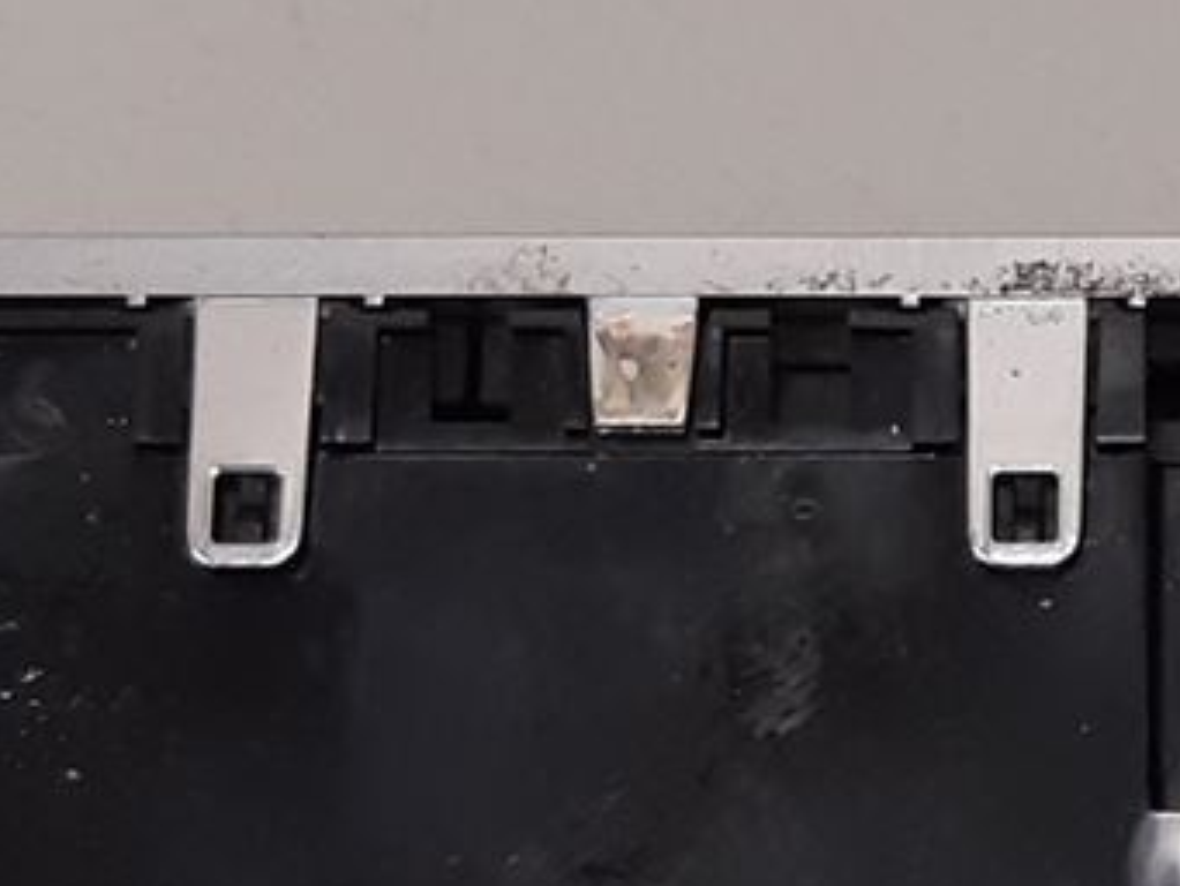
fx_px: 5320
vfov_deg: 9.5
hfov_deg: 12.4
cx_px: 1405
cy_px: 741
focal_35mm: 156
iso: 160
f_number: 1.7
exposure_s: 1/50
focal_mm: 3.93
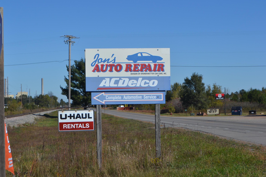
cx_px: 133
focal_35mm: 82
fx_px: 610
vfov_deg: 16.6
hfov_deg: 24.6
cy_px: 88
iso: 100
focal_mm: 55
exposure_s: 1/320
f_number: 9
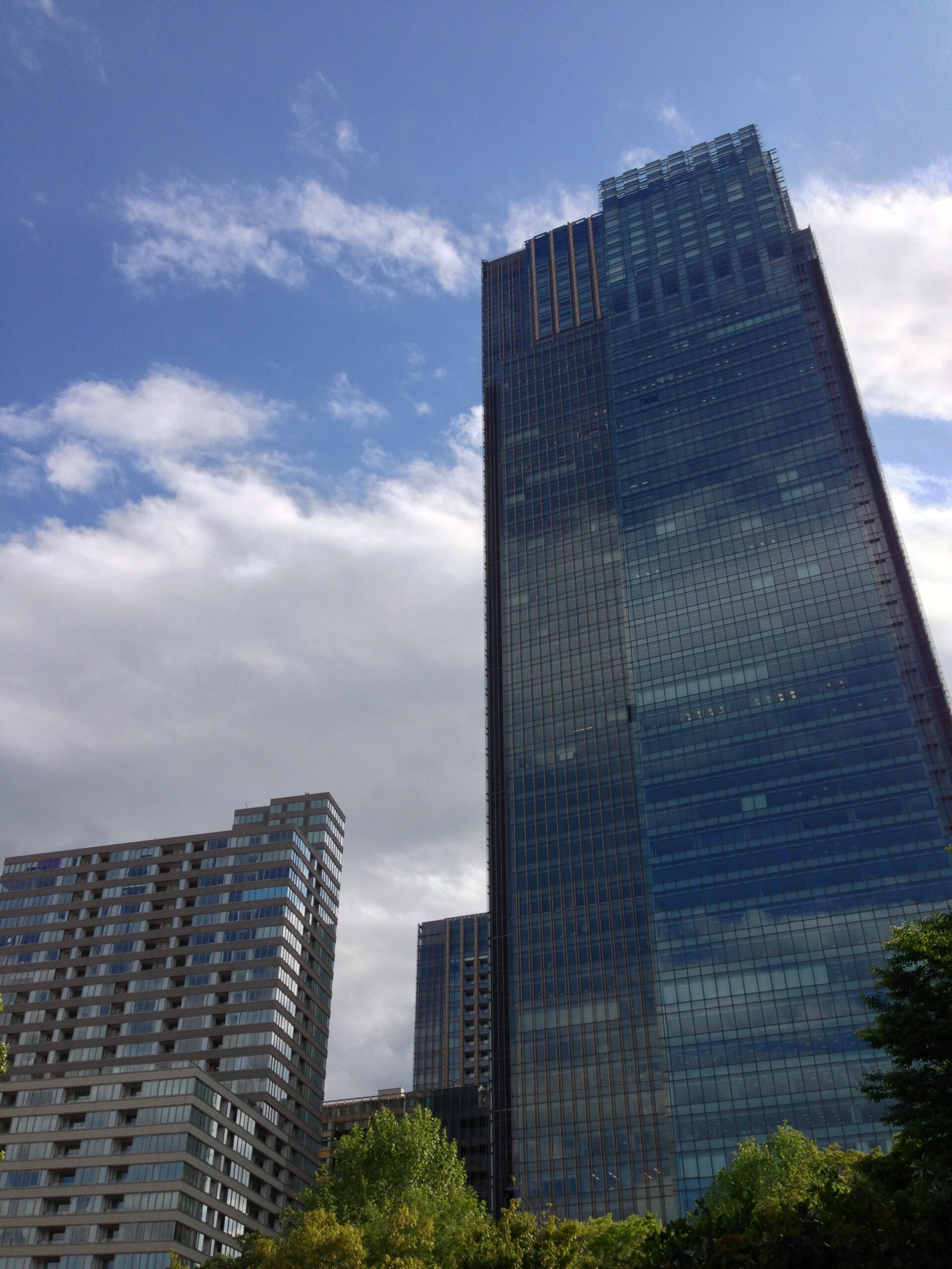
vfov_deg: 55.4
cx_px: 476
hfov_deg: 42.9
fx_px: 1210
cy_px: 634
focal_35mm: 33
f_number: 2.4
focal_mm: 4.13
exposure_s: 1/1004
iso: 50
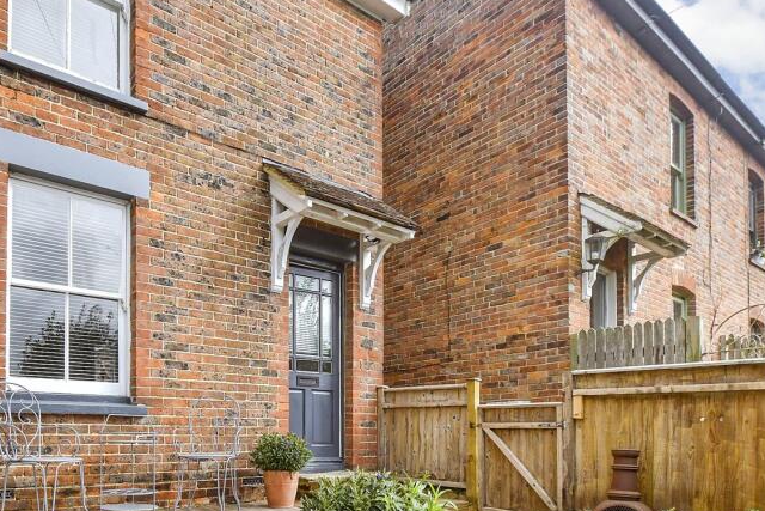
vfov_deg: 50.4
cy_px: 399
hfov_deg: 71.8
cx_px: 262
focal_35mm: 24
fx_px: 510
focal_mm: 10
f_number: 8
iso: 250
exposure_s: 1/320
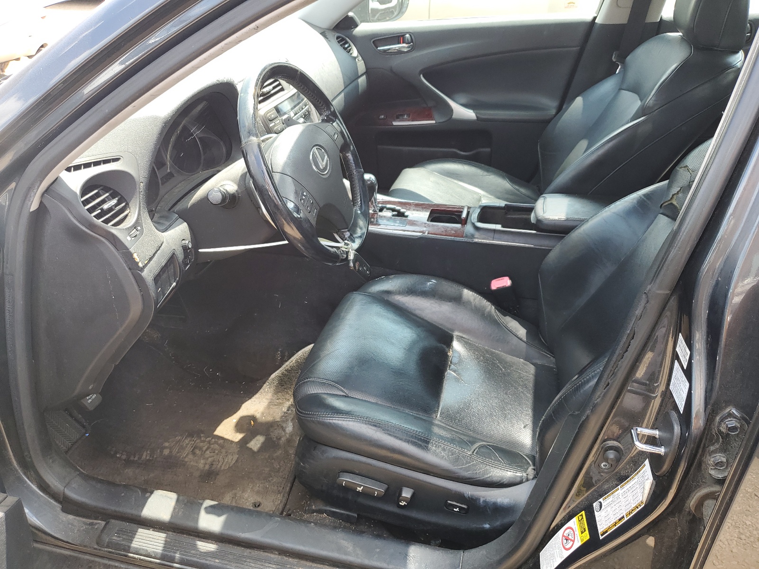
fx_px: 570
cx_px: 380
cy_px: 284
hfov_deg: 67.3
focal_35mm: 26
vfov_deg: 53.1
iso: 50
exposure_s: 1/278
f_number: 1.5
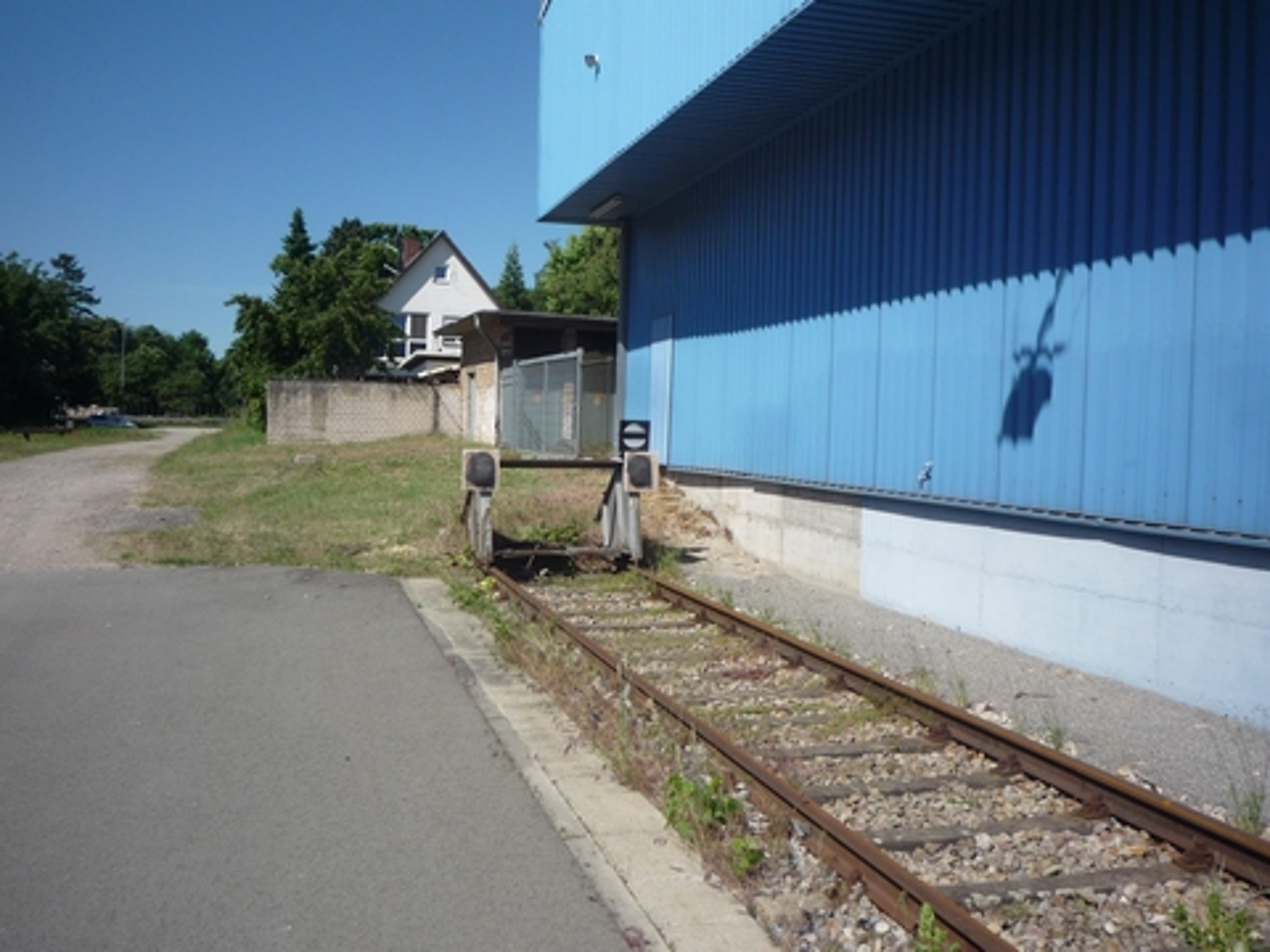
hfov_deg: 56.8
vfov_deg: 44.2
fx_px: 1174
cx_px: 635
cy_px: 476
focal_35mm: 32
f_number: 5.6
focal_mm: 5.2
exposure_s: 1/500
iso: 100
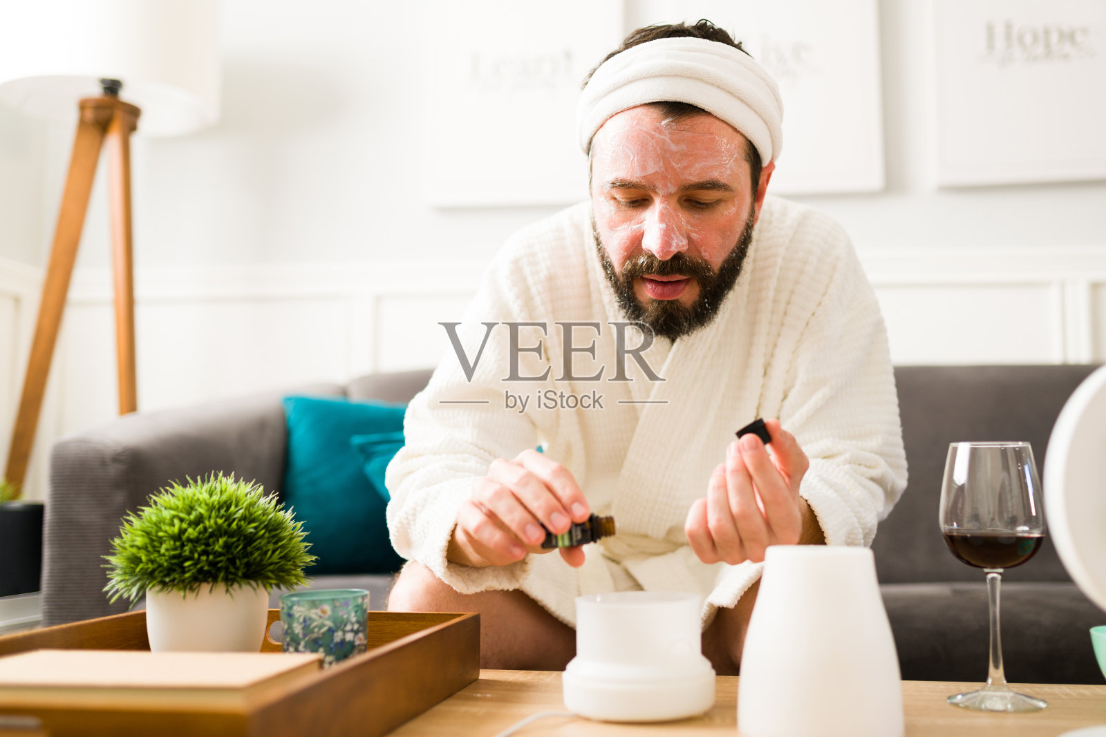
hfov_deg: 54.4
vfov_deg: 37.9
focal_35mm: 35
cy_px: 368
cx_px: 553
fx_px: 1075
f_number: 1.8
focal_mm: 35
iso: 250
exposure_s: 1/160
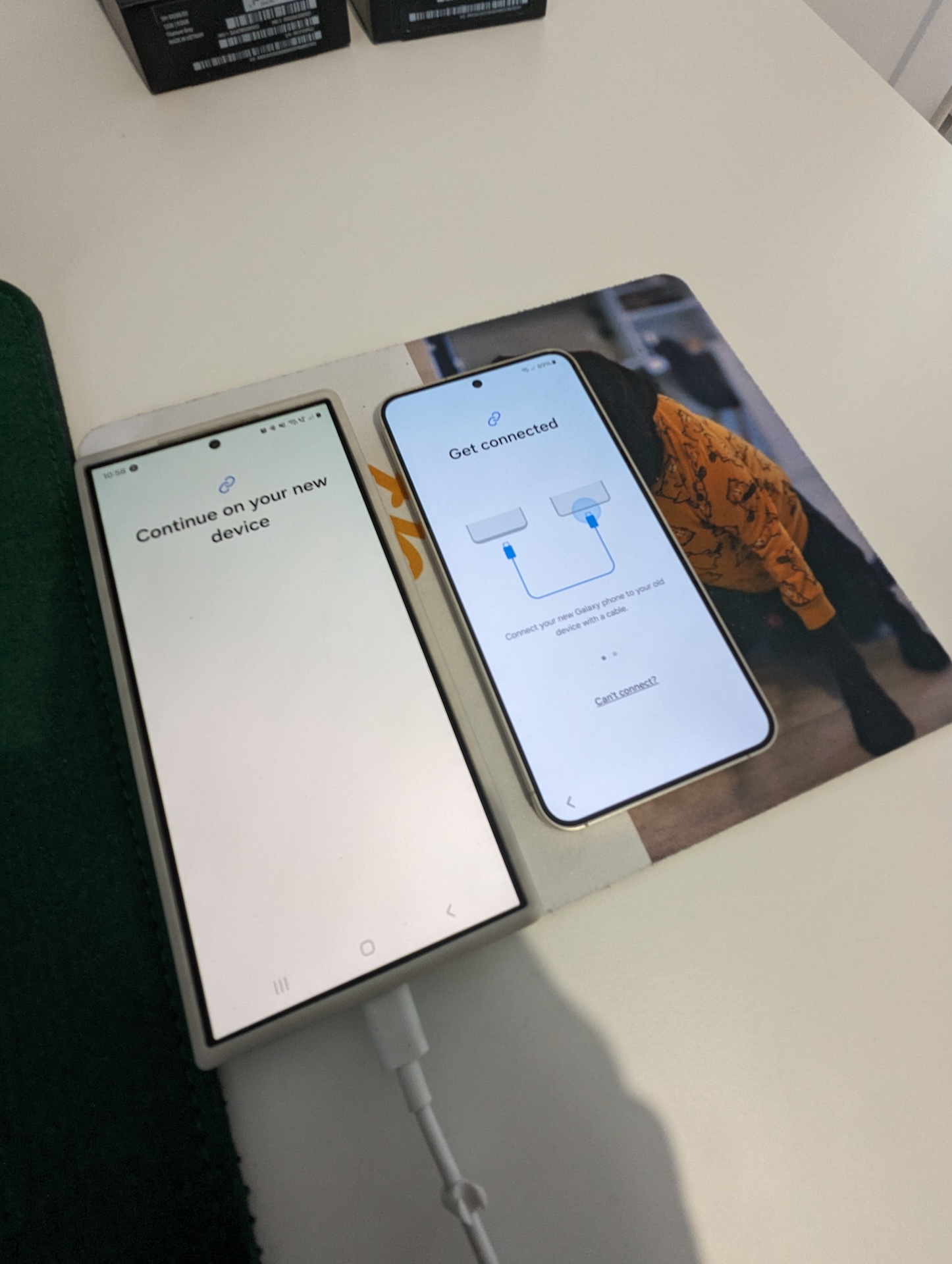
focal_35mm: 16
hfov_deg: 78.3
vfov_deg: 94.4
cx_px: 476
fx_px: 585
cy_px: 632
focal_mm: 2.35
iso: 107
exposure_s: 1/26.2
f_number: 2.2
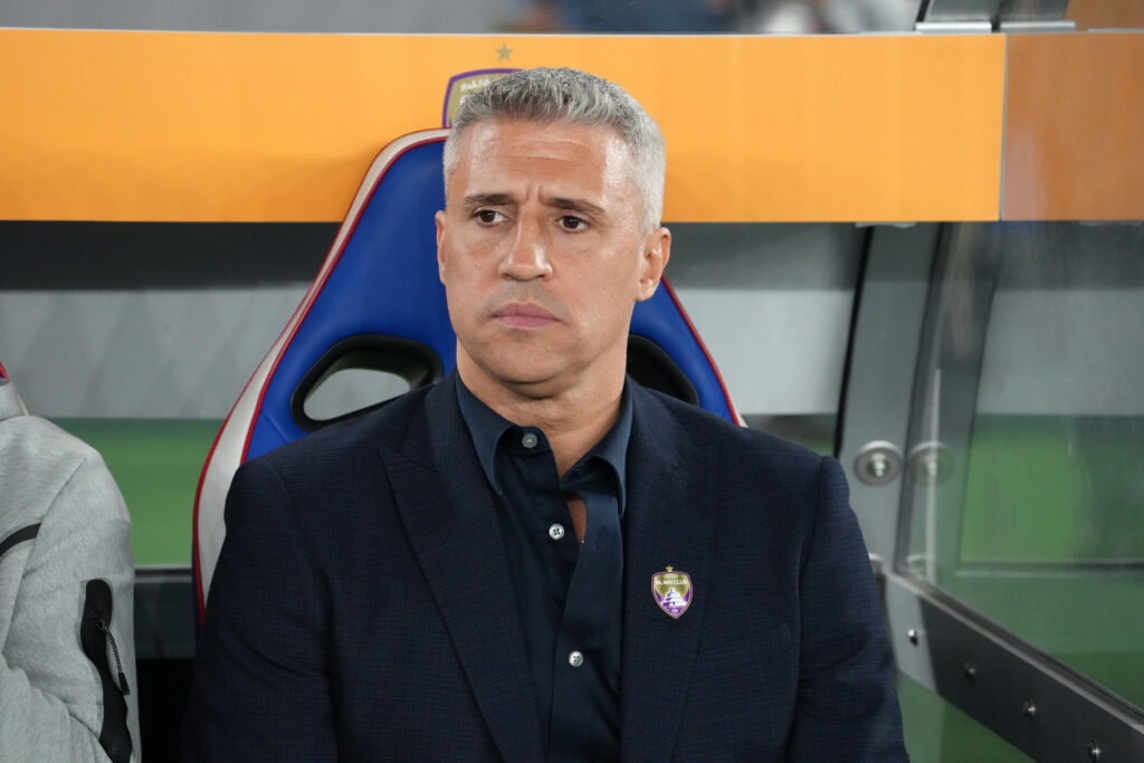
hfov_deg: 8.6
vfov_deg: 5.8
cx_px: 572
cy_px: 382
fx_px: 7595
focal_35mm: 239
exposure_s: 1/640
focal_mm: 239
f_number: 6.3
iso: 5000
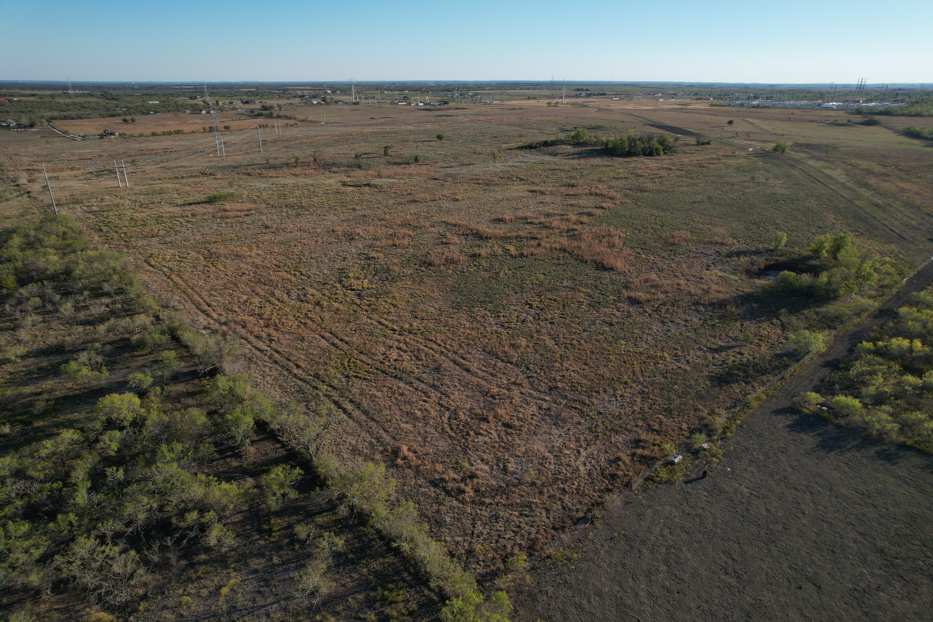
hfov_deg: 78.6
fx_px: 570
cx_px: 466
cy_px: 311
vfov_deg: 57.2
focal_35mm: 22
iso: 100
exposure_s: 1/1600
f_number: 2.8
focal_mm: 8.38
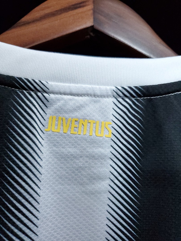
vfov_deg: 67.3
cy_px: 120
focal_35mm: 26
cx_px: 90
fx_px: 181
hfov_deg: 53.1
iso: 640
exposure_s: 1/45
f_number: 1.5
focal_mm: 4.3
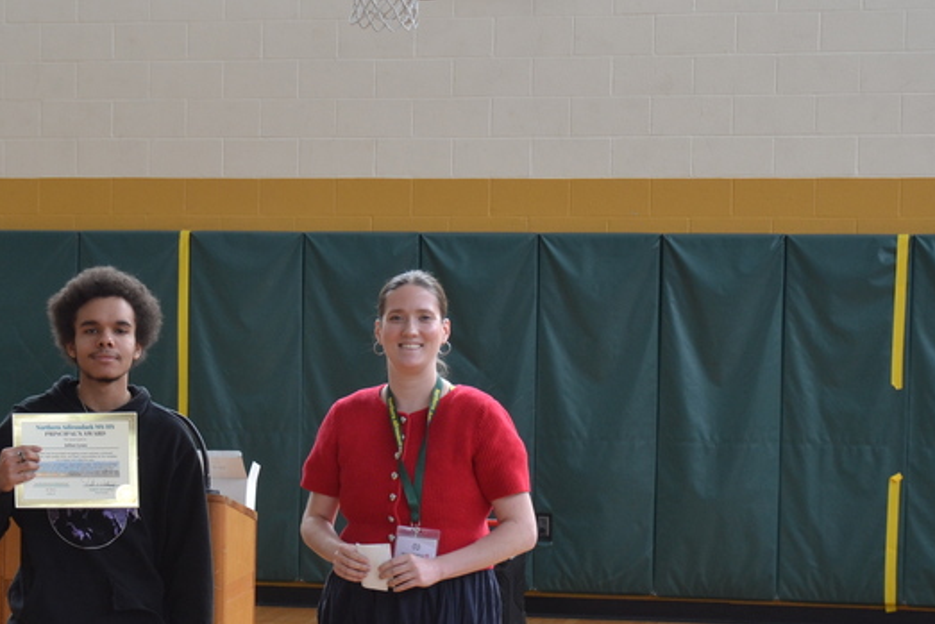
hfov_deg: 22.2
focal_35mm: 91
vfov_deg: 15.0
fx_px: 2363
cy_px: 423
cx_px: 257
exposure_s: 1/125
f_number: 5.6
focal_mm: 31
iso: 320
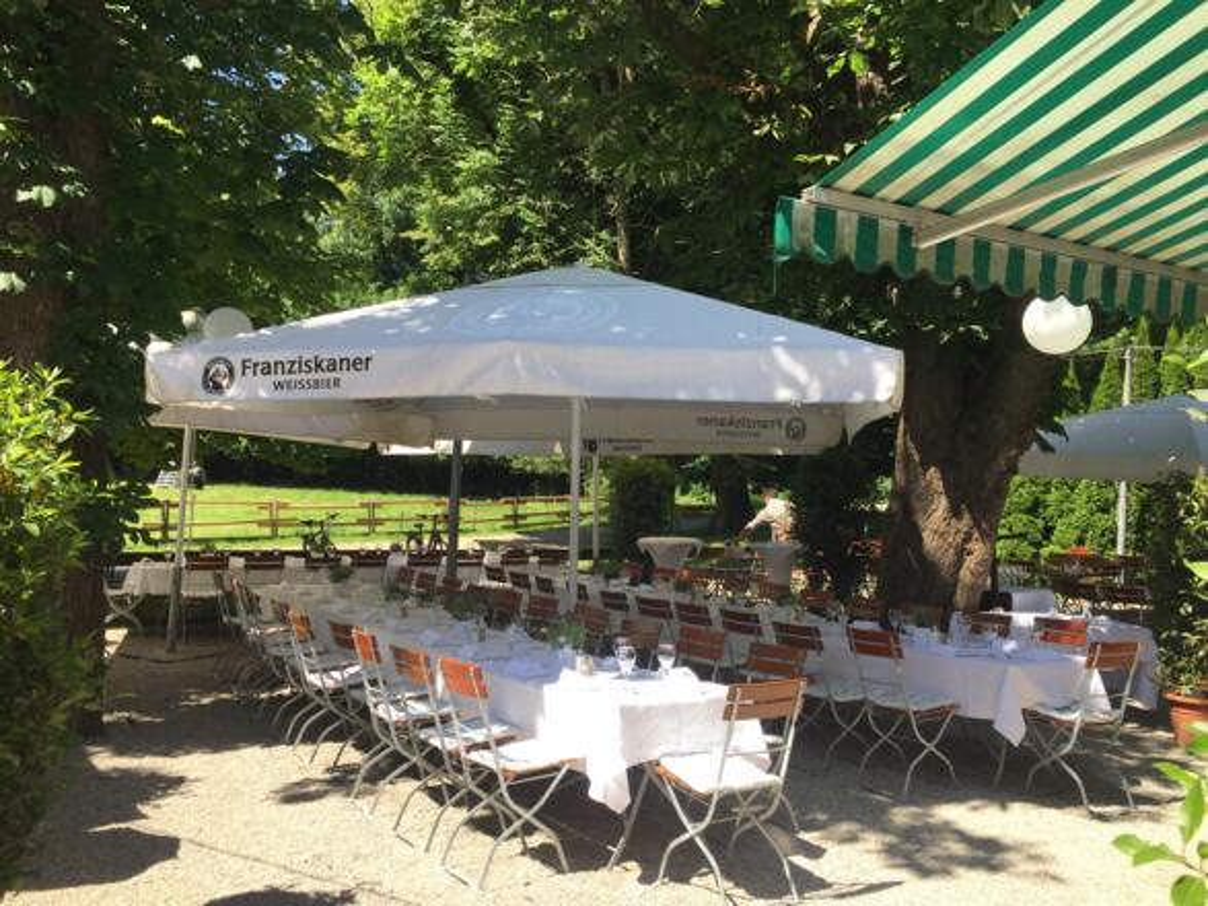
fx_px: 1012
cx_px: 604
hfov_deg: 61.7
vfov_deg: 48.2
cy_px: 453
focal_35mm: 29
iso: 32
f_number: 2.2
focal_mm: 4.15
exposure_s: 1/775
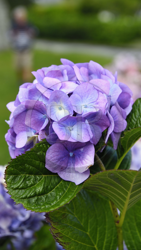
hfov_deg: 16.3
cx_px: 74
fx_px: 492
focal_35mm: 74
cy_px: 124
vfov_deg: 28.6
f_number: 7.1
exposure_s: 1/320
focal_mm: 70
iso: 200
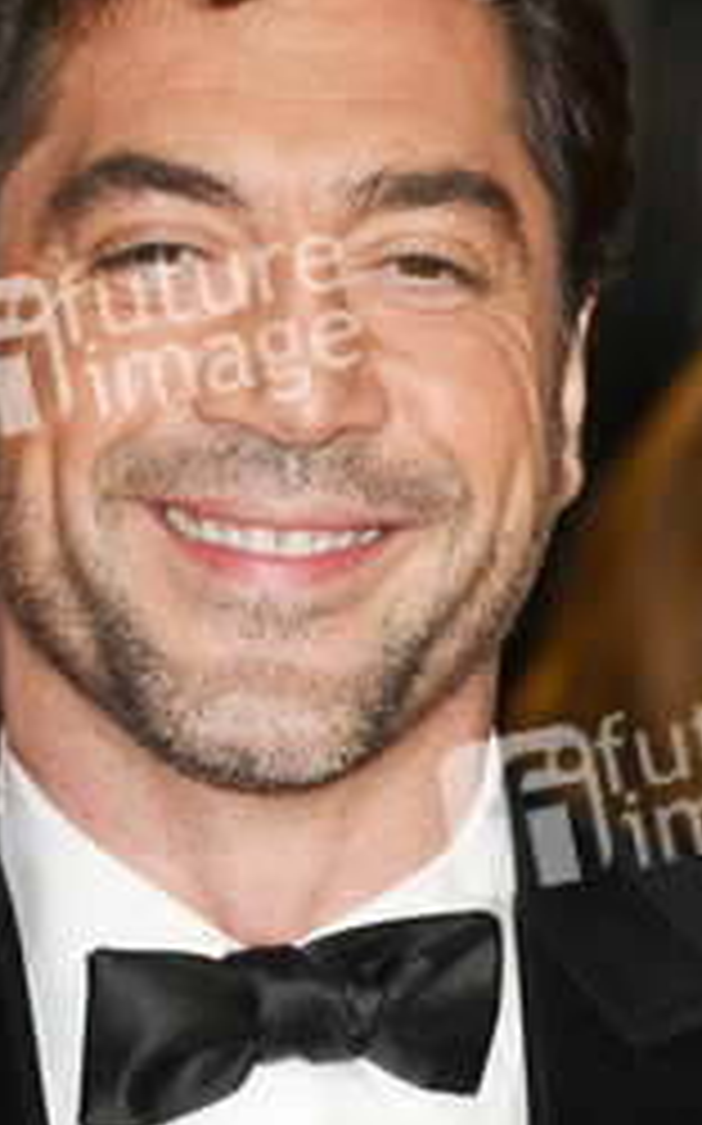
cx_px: 263
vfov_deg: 6.4
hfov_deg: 4.0
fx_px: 10138
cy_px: 567
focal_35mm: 331
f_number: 4.5
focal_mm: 135
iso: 320
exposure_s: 1/200
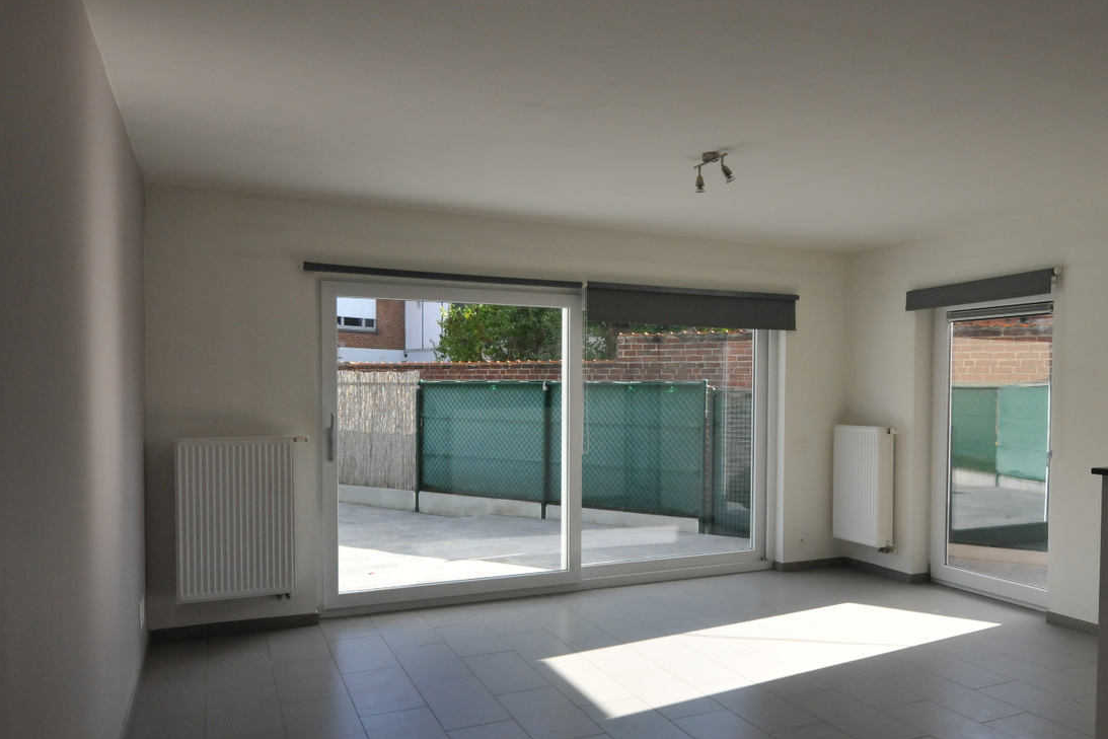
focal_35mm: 26
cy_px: 412
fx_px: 800
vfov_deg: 49.5
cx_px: 620
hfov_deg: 69.1
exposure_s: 1/400
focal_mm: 14
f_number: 10
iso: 800
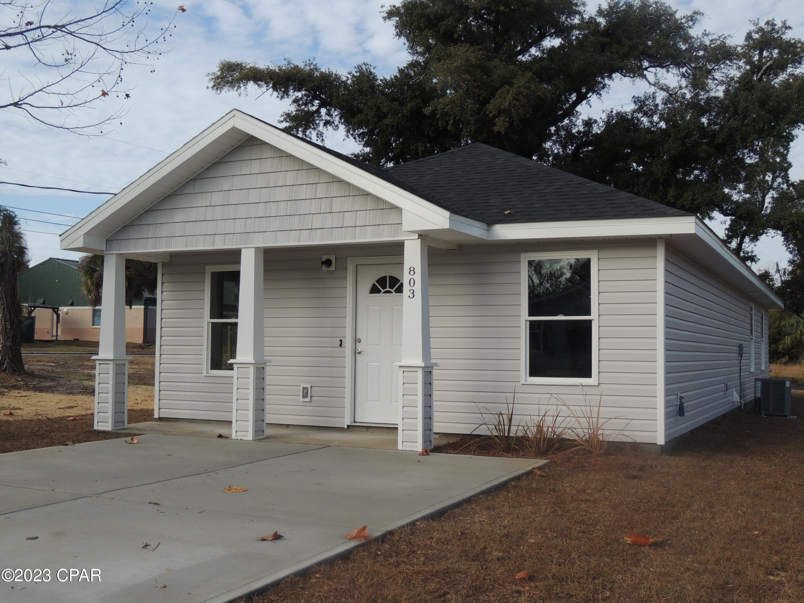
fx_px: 929
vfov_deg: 36.0
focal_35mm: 40
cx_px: 402
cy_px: 302
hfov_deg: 46.8
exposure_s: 1/1000
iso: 100
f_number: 3.3
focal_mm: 7.1
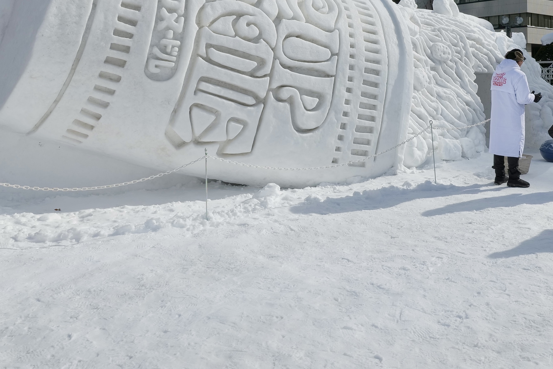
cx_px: 371
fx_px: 584
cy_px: 70
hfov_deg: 49.8
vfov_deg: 33.9
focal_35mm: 38
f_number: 8
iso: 100
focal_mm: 17
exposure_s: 1/800
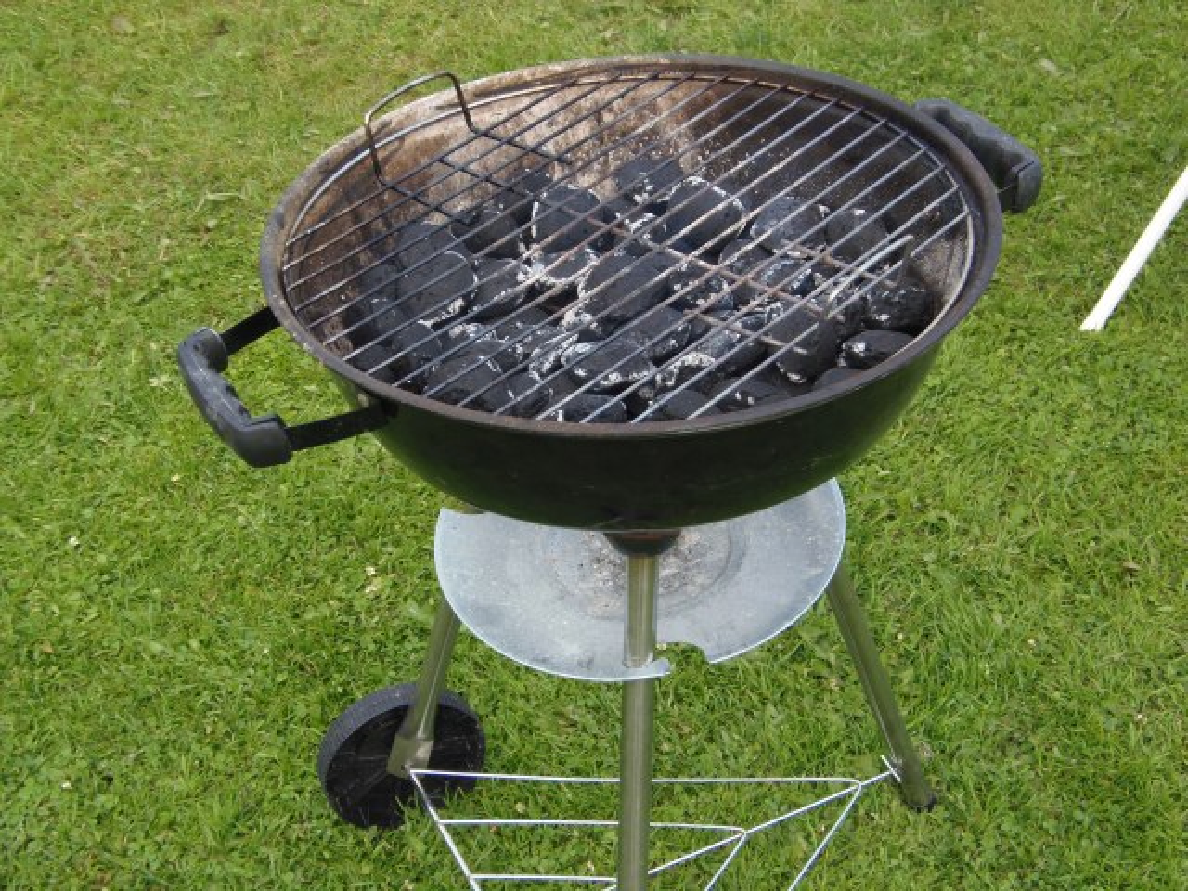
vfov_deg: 26.1
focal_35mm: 56
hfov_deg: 34.3
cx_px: 594
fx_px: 1922
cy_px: 446
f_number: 3.9
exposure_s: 1/50
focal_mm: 10.4
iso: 64
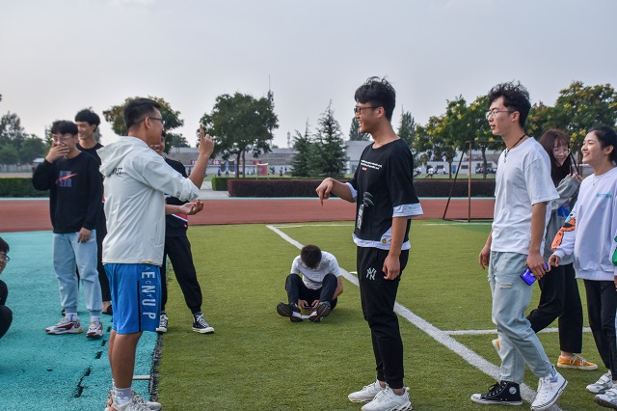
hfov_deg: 38.9
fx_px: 874
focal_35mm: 51
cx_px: 308
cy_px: 206
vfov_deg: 26.5
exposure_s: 1/1000
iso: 400
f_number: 9
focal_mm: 34
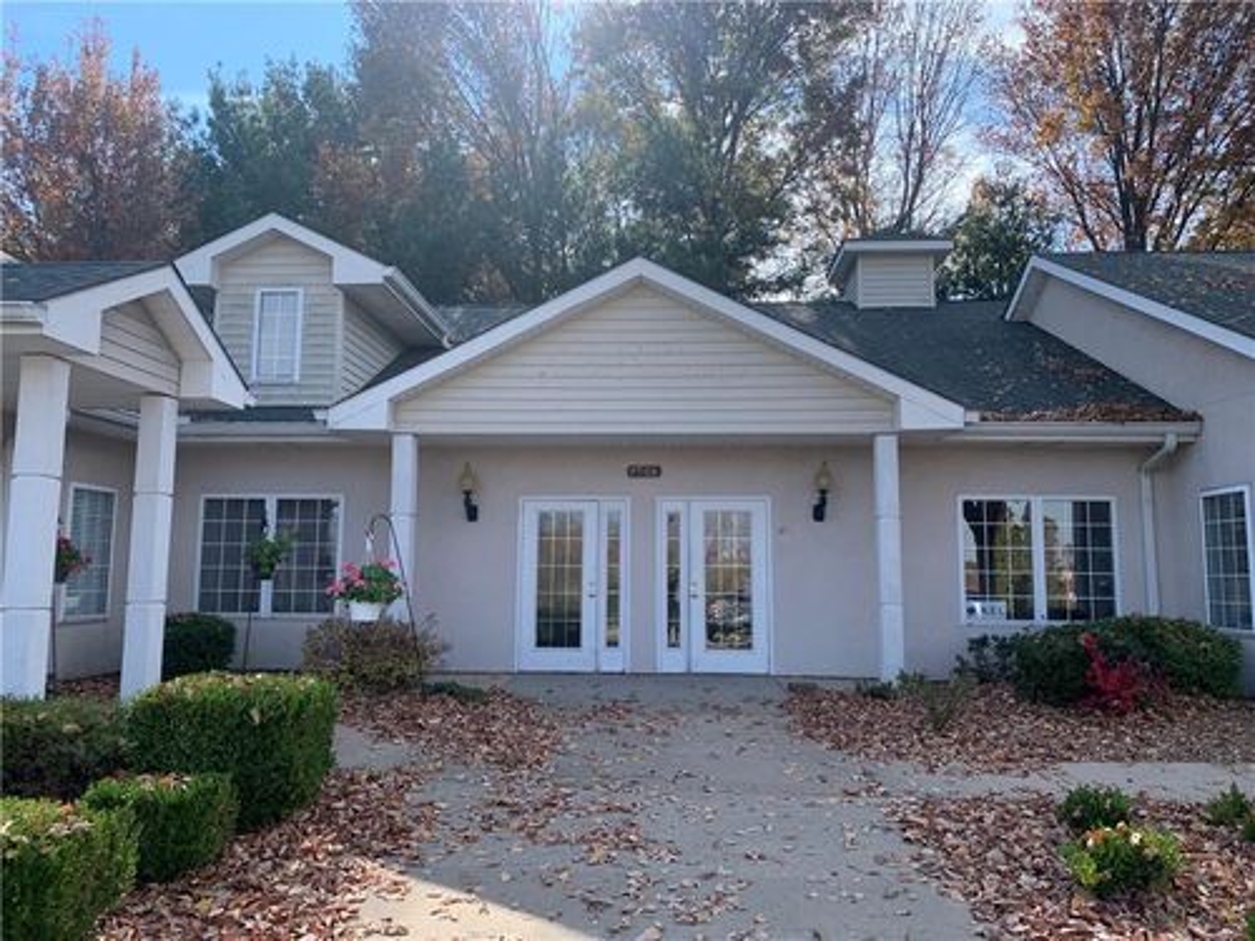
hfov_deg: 67.3
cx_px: 628
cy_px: 470
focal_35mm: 26
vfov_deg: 53.1
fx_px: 943
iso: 25
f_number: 1.8
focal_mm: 4.25
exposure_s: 1/954
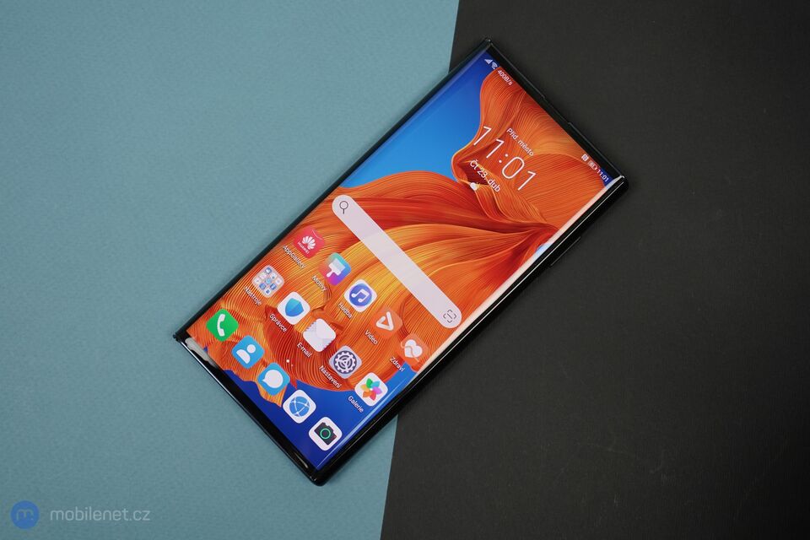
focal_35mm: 43
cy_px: 270
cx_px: 405
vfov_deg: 31.2
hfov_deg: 45.4
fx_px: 967
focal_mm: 43
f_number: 4
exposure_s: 1/160
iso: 320
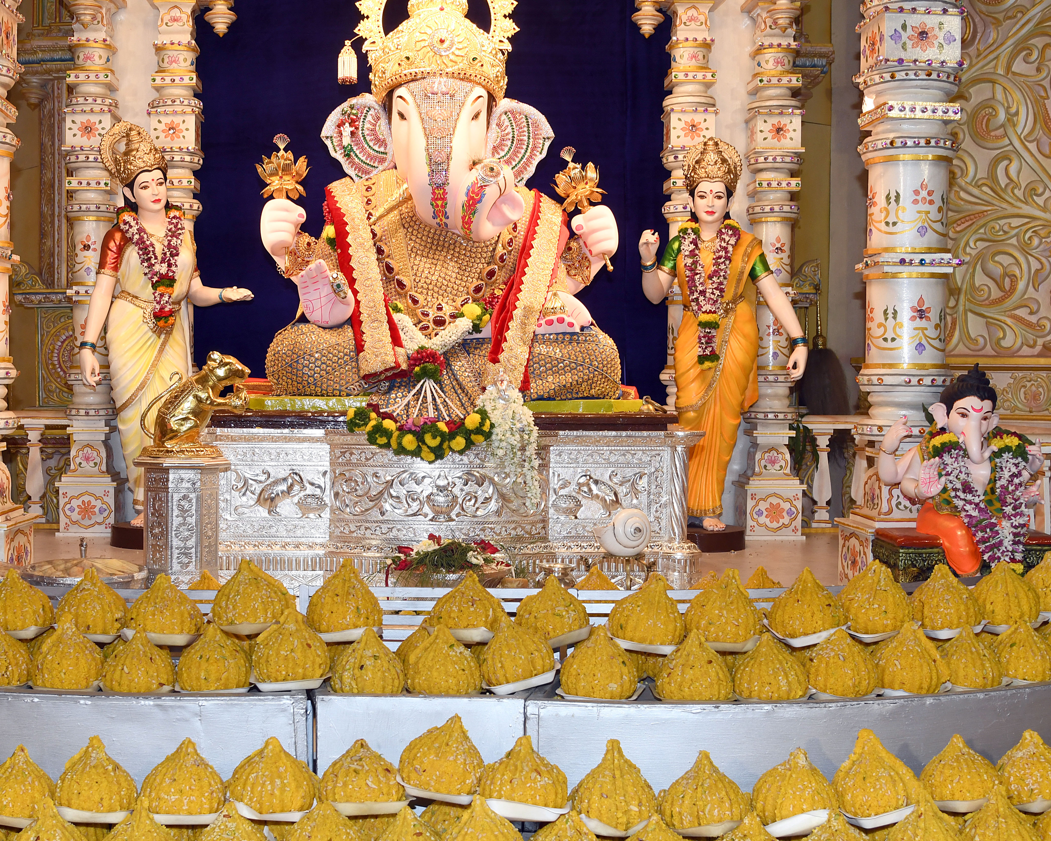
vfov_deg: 33.4
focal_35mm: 45
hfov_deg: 40.9
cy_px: 447
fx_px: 1400
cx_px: 404
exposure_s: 1/125
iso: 400
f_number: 5.6
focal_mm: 24
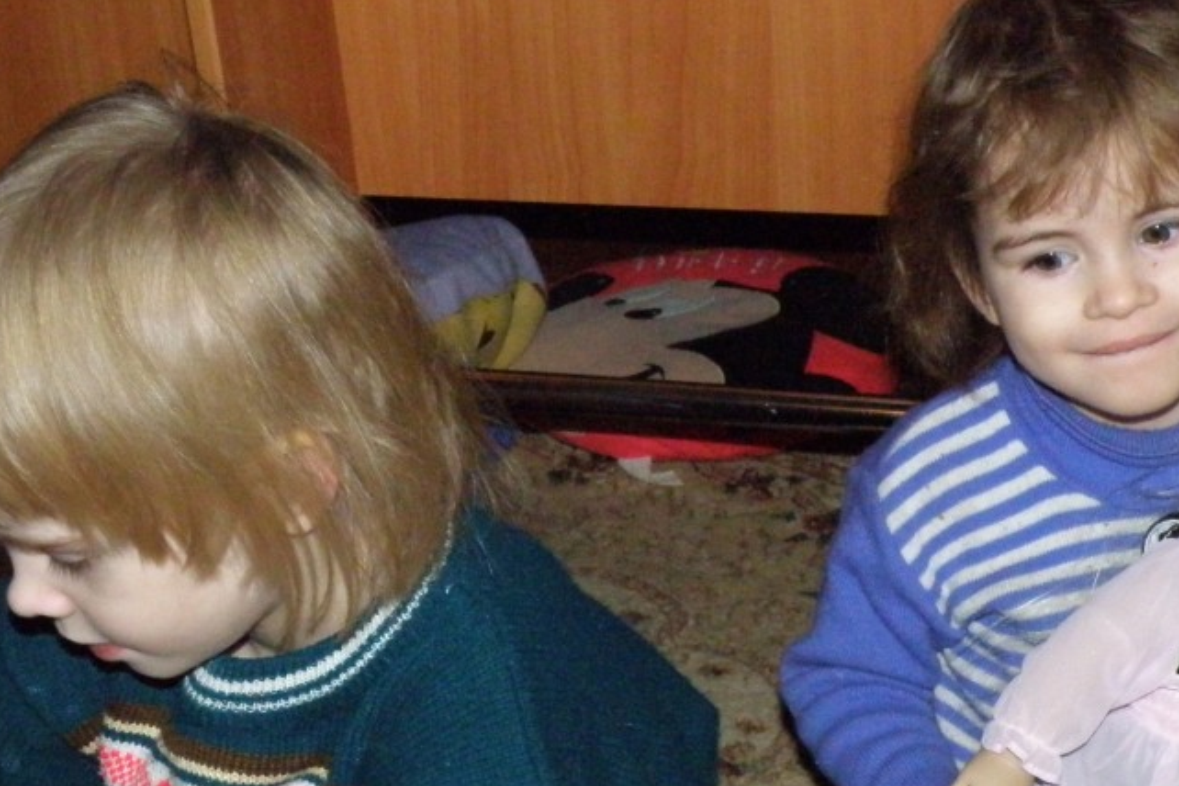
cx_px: 714
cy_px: 556
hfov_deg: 29.6
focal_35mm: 68
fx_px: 2227
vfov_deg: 19.9
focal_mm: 7.32
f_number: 5.6
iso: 800
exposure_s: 1/500
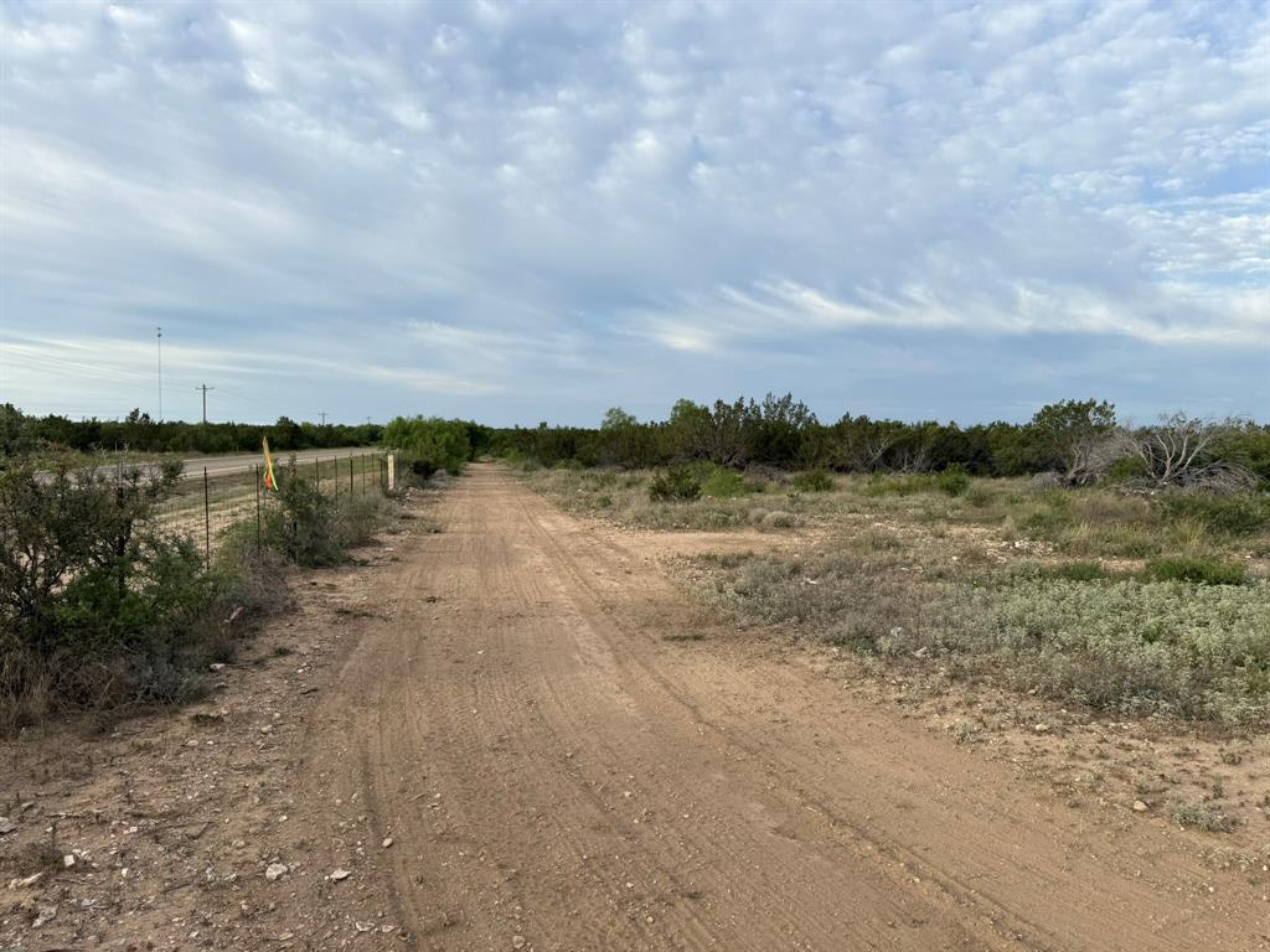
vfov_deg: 56.8
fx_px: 881
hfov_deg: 71.6
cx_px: 635
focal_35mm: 24
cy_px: 476
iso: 80
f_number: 1.78
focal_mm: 6.76
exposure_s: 1/1949
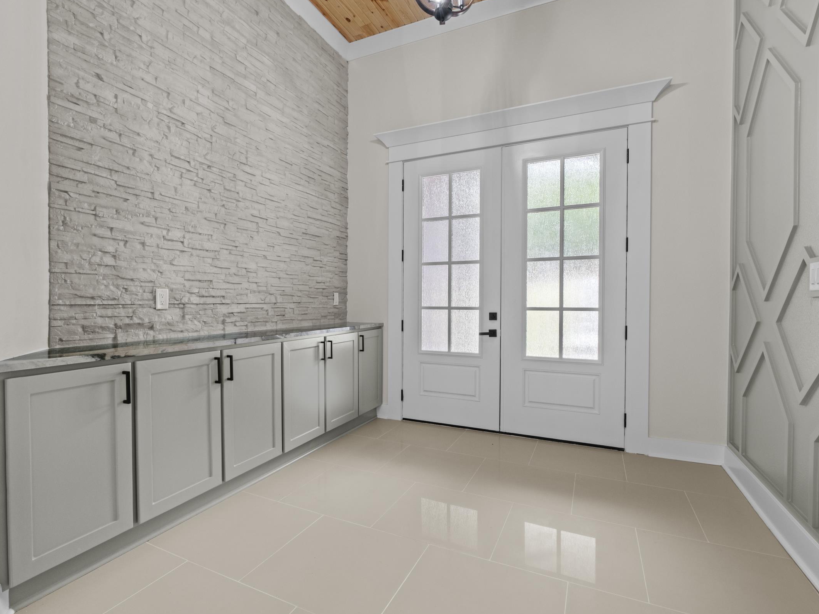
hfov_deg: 91.0
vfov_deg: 74.7
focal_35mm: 17
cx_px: 392
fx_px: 402
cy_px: 311
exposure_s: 1/1.67
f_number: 7.1
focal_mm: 10
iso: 250
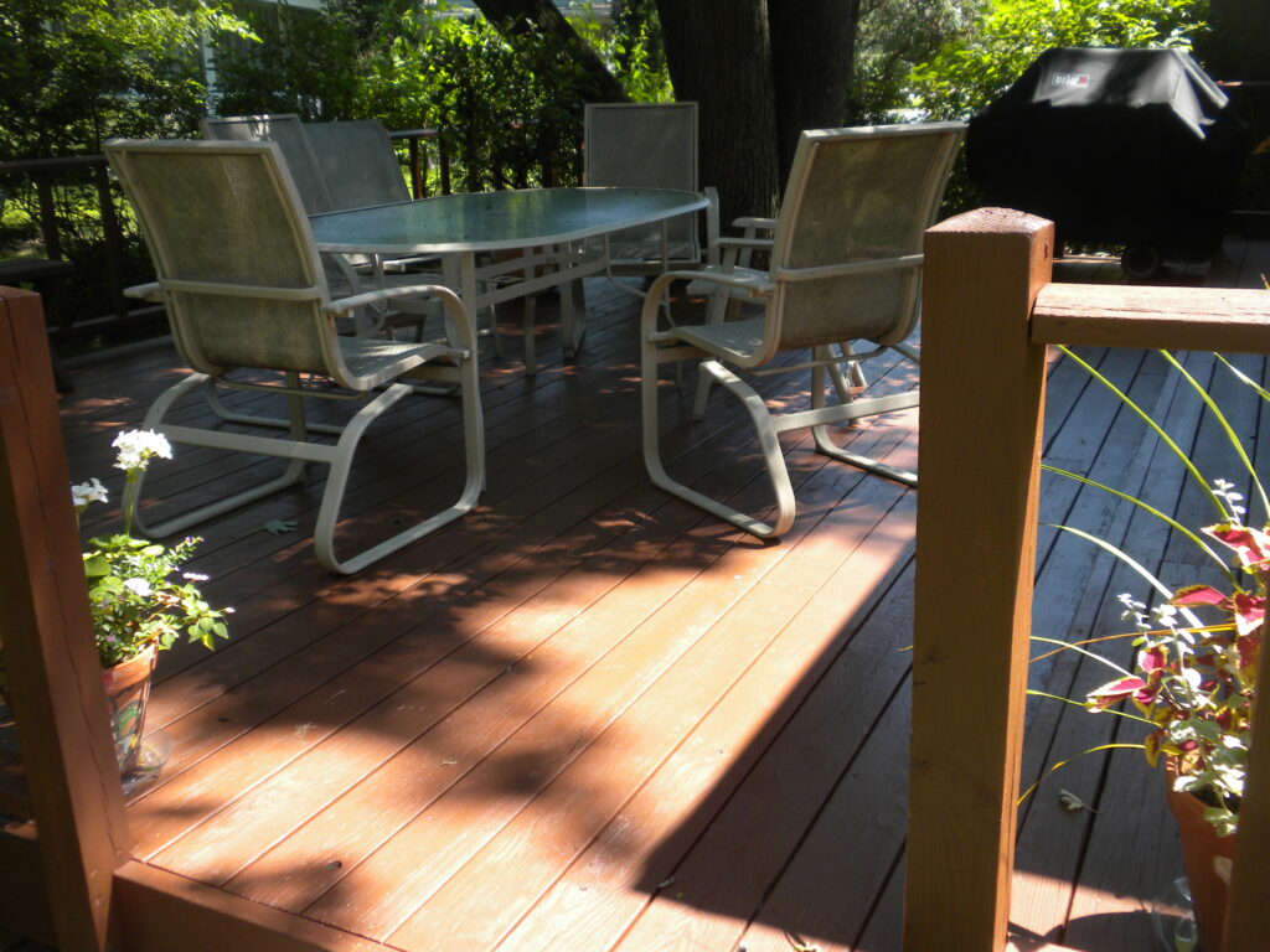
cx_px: 635
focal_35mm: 37
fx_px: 1357
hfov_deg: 50.1
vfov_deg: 38.7
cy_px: 476
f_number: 3.5
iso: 64
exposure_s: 1/138
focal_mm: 6.6
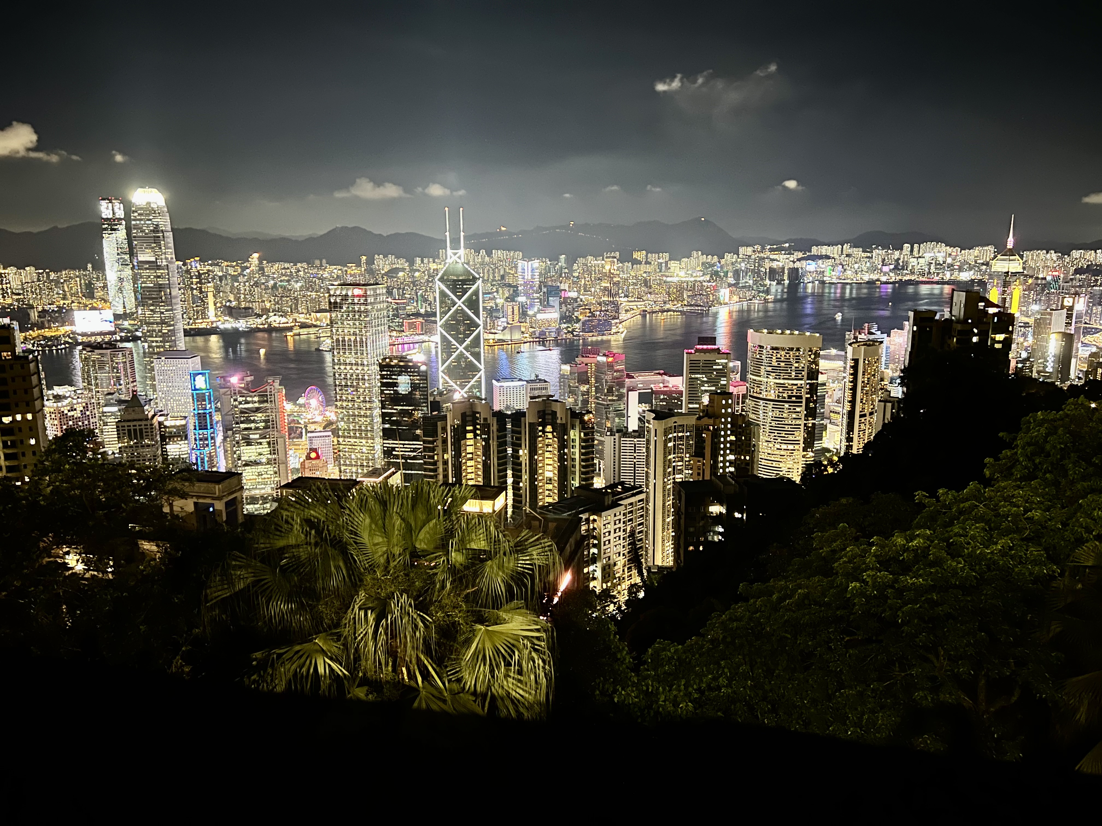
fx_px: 828
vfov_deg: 53.1
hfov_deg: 67.3
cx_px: 551
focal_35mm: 26
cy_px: 413
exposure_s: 1/5
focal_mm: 5.7
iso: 250
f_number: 1.5
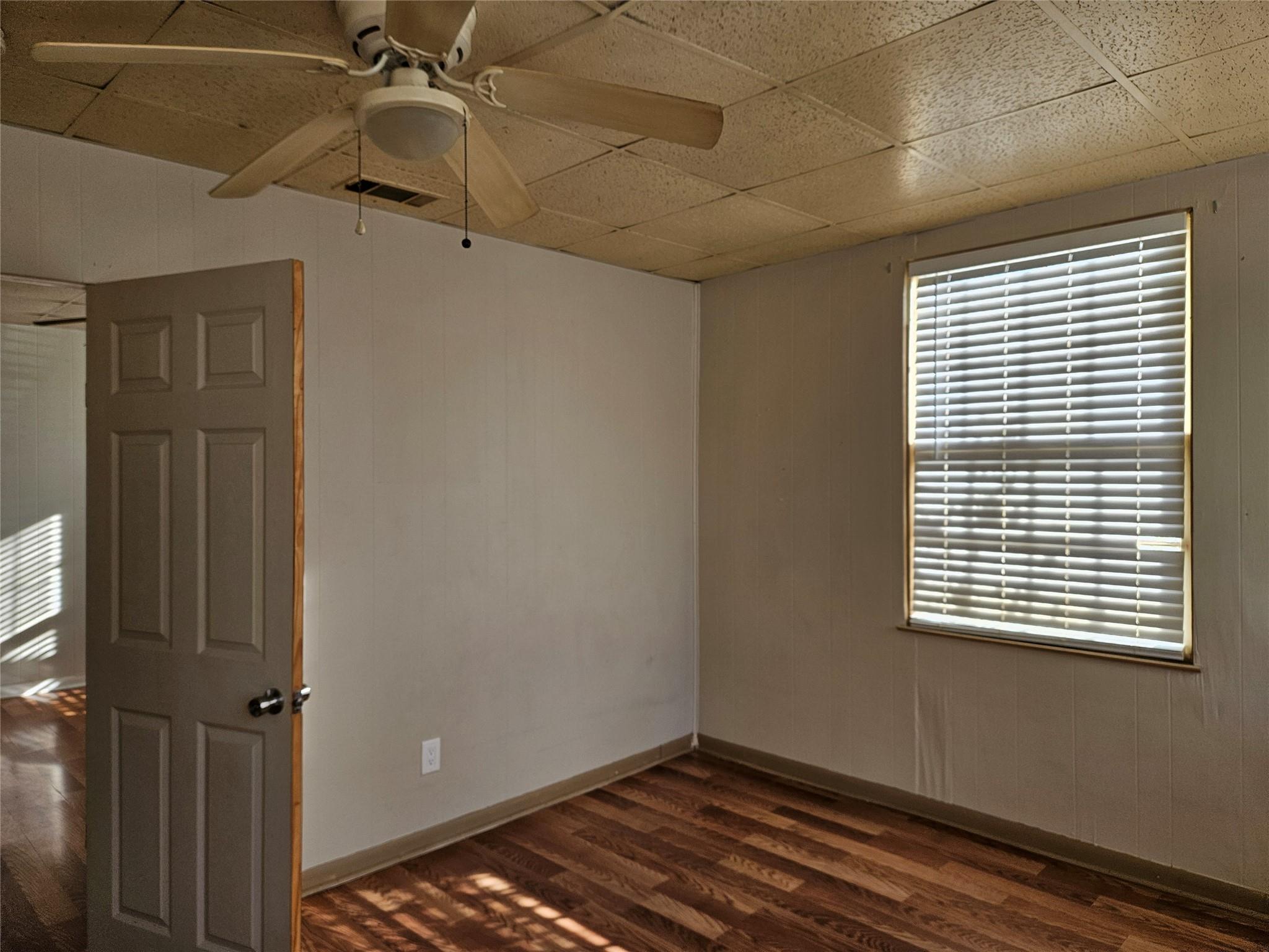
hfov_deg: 73.9
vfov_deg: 58.9
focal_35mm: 23
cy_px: 476
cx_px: 634
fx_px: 843
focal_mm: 5.4
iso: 64
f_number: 1.8
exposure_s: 1/207
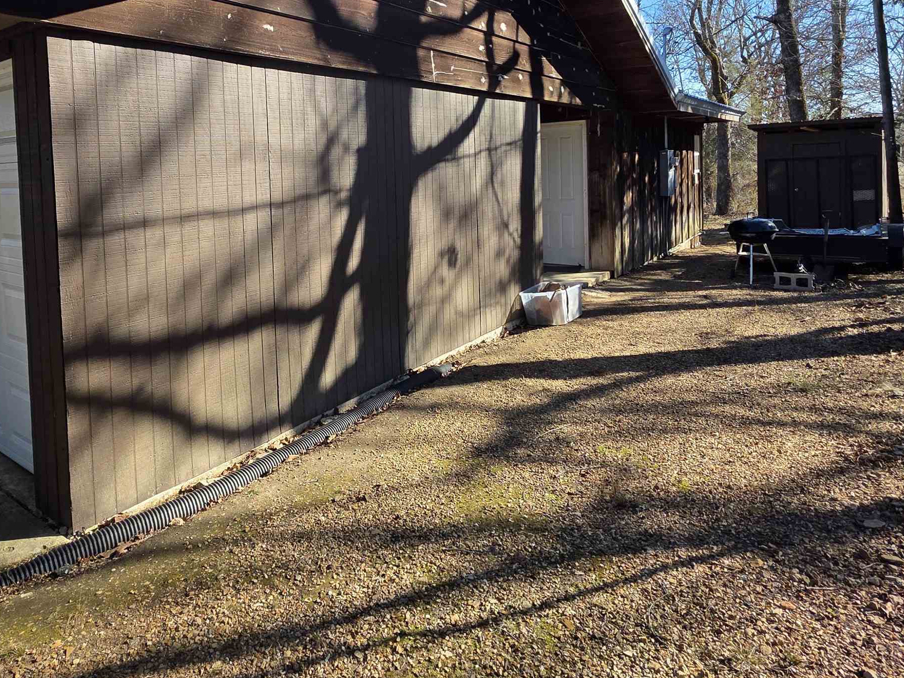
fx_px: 574
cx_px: 360
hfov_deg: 75.5
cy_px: 191
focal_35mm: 22
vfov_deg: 58.7
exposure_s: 1/878
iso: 40
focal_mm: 2.2
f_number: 1.9
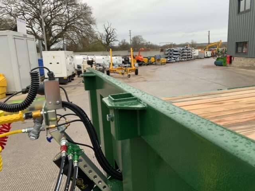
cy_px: 96
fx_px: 214
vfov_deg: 48.2
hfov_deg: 61.7
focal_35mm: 29
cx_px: 128
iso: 16
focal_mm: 3
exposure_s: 1/269
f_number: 1.8
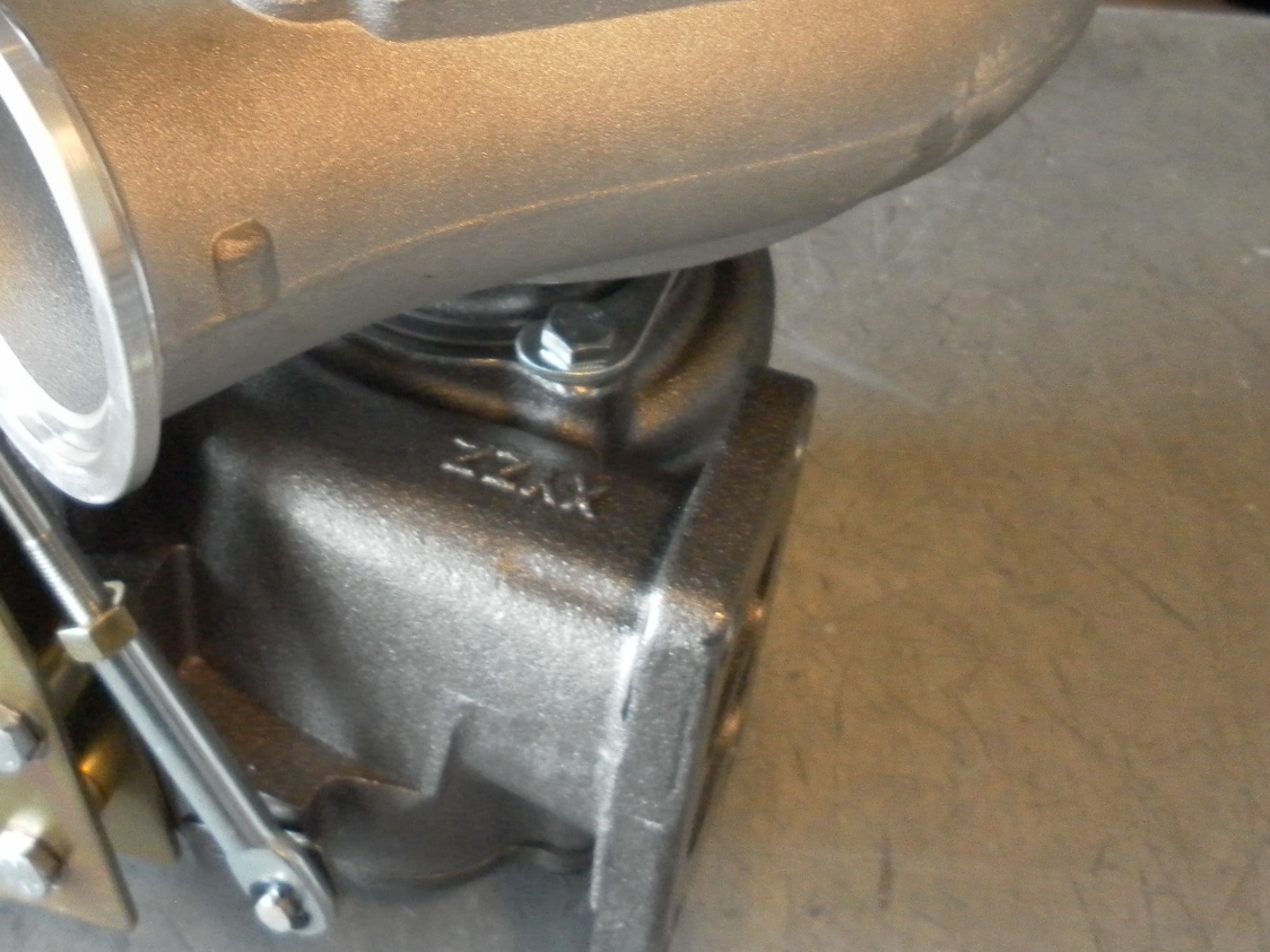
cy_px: 250
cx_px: 408
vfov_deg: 28.2
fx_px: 1871
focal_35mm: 51
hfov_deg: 37.0
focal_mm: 4.9
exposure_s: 1/30
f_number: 3.2
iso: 400
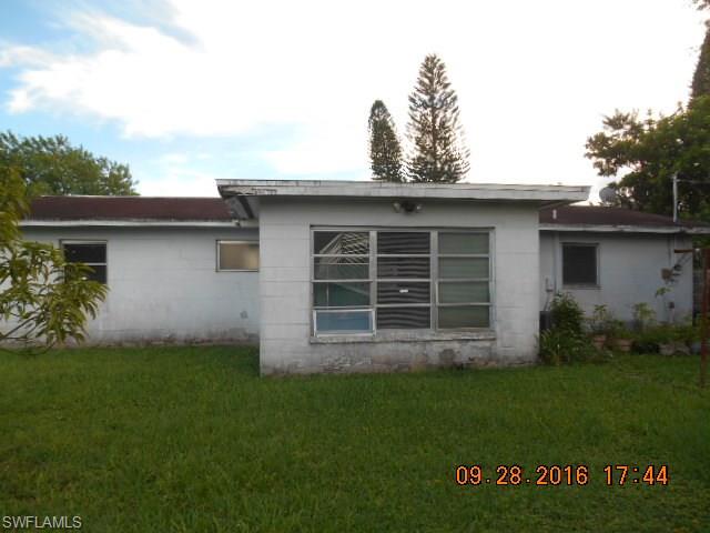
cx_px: 355
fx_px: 533
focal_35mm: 26
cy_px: 266
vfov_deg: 53.1
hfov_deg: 67.3
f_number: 3.4
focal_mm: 4.7
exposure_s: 1/250
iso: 80
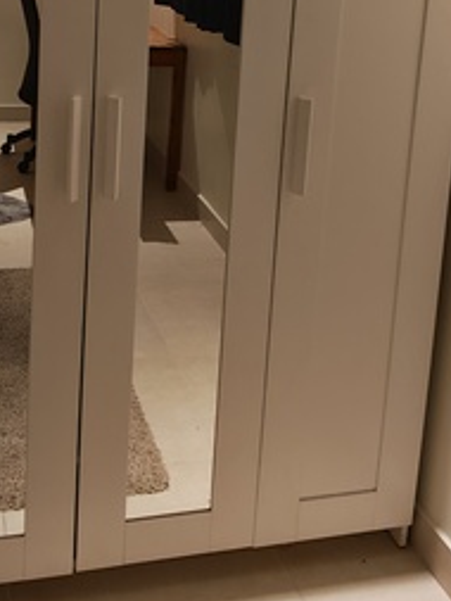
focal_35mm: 56
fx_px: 972
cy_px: 87
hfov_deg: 26.1
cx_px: 212
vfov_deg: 33.0
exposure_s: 1/60
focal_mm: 6.83
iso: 160
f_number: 2
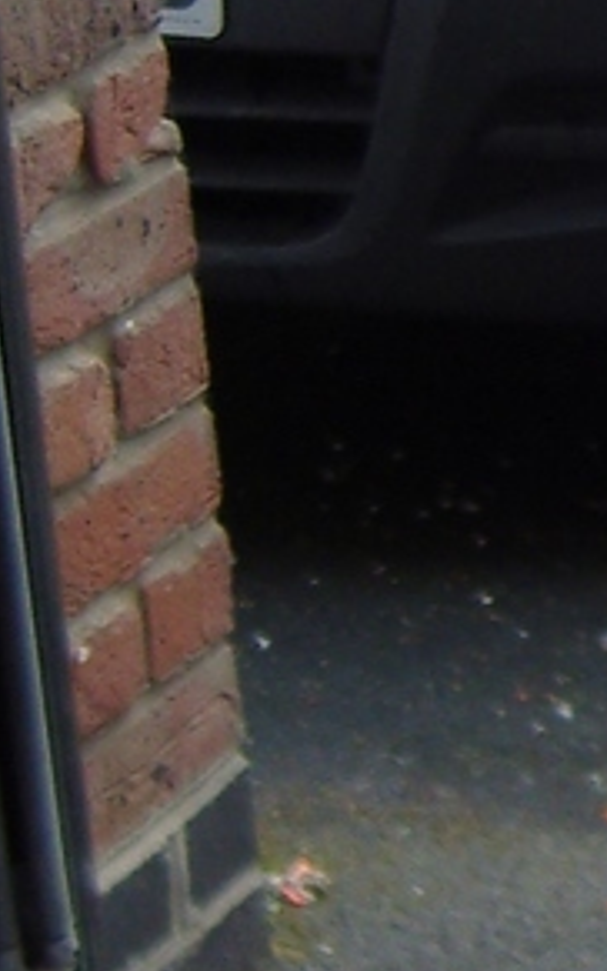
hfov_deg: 6.3
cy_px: 153
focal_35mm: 198
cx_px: 1424
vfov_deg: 10.5
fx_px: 5238
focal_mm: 7.3
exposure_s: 1/125
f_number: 2.8
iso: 100
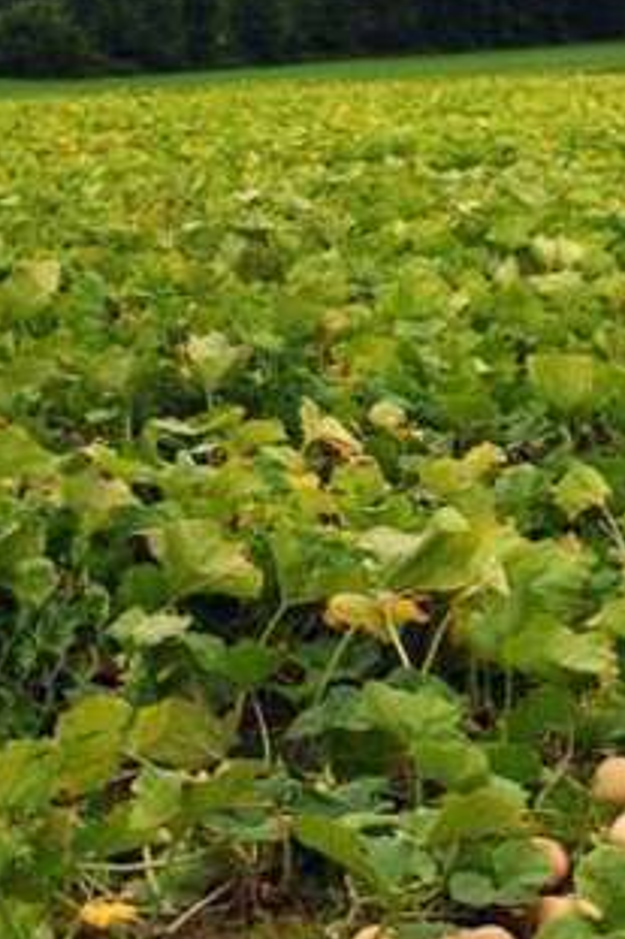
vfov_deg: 17.6
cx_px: 530
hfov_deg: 11.7
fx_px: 3024
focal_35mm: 116
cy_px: 441
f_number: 9
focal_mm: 30
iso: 200
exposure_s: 1/125
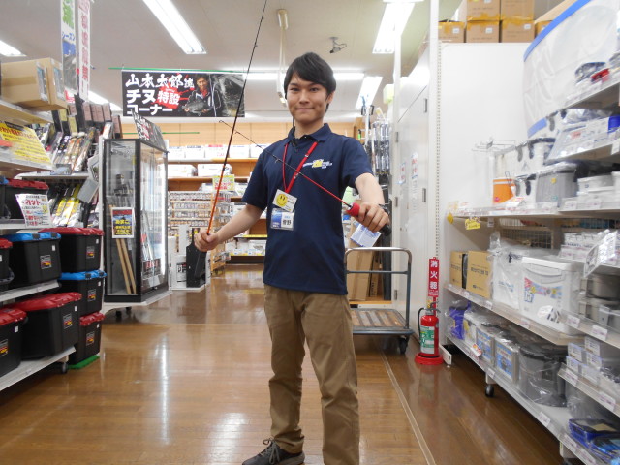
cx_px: 310
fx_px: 466
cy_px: 232
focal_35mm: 26
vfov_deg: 53.1
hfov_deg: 67.3
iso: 180
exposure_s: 1/30
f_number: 3.2
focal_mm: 4.6
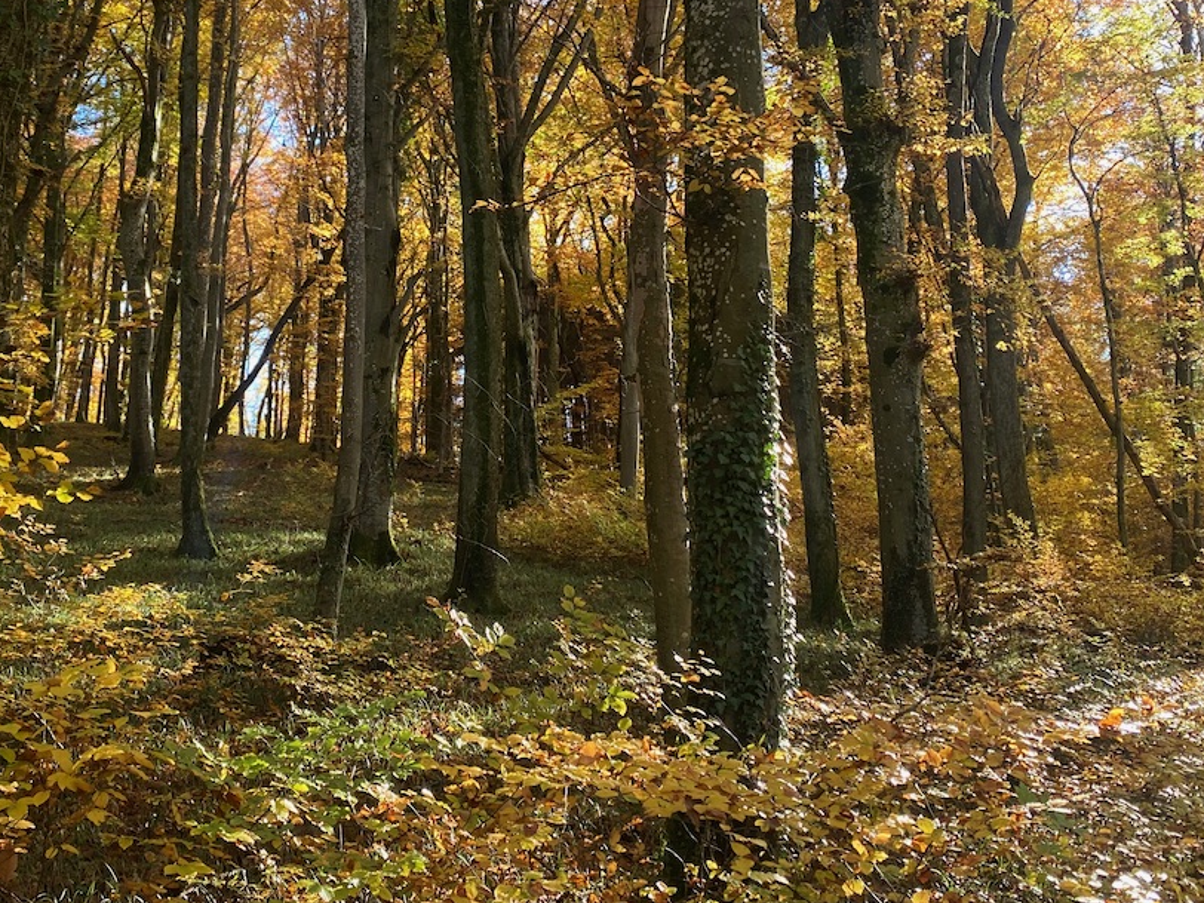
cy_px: 242
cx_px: 477
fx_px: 1426
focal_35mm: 41
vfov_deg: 34.5
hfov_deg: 45.5
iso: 50
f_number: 1.8
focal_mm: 4.25
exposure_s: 1/122
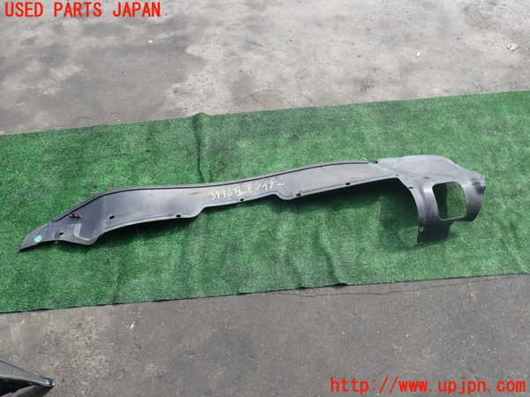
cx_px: 265
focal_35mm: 30
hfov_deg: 60.0
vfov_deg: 46.8
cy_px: 198
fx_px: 459
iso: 100
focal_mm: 5.4
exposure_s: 1/400
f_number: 3.2
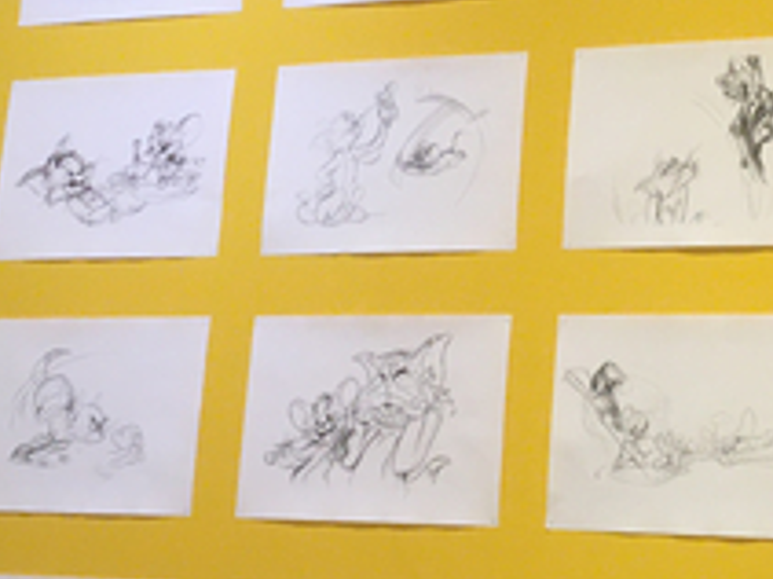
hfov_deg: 24.8
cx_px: 648
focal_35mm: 77
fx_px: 1718
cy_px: 216
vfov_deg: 19.1
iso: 40
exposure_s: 1/30
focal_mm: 4.15
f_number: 2.2
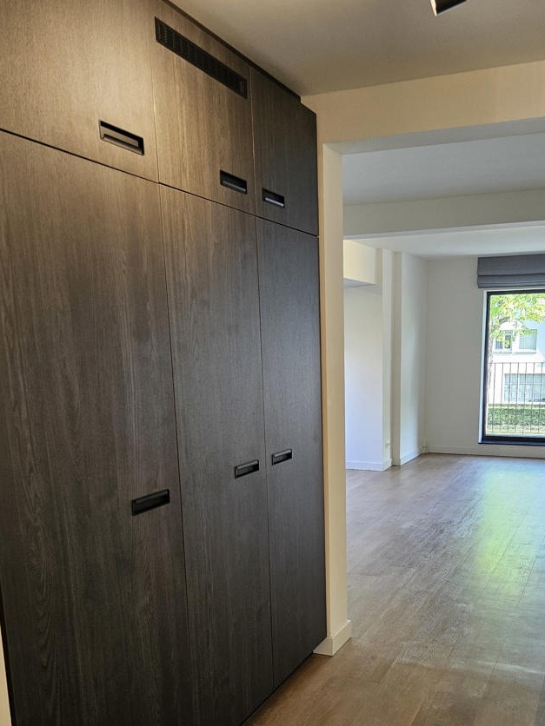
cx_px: 341
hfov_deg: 42.6
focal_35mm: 33
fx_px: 693
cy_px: 485
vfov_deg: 54.2
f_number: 1.8
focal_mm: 5.4
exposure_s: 1/100
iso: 125
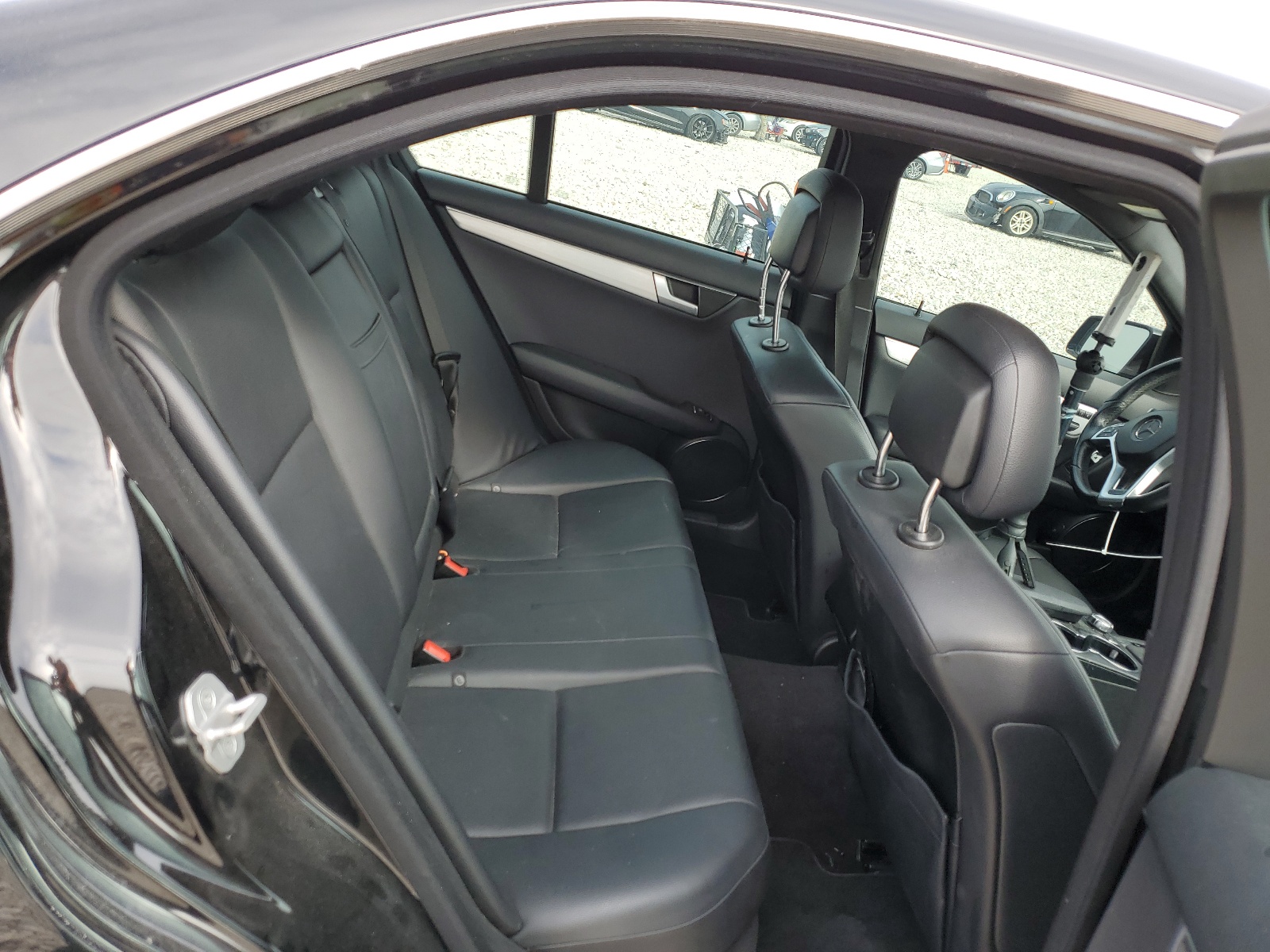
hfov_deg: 67.3
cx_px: 635
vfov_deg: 53.1
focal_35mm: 26
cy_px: 476
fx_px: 954
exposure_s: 1/455
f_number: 1.5
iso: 50
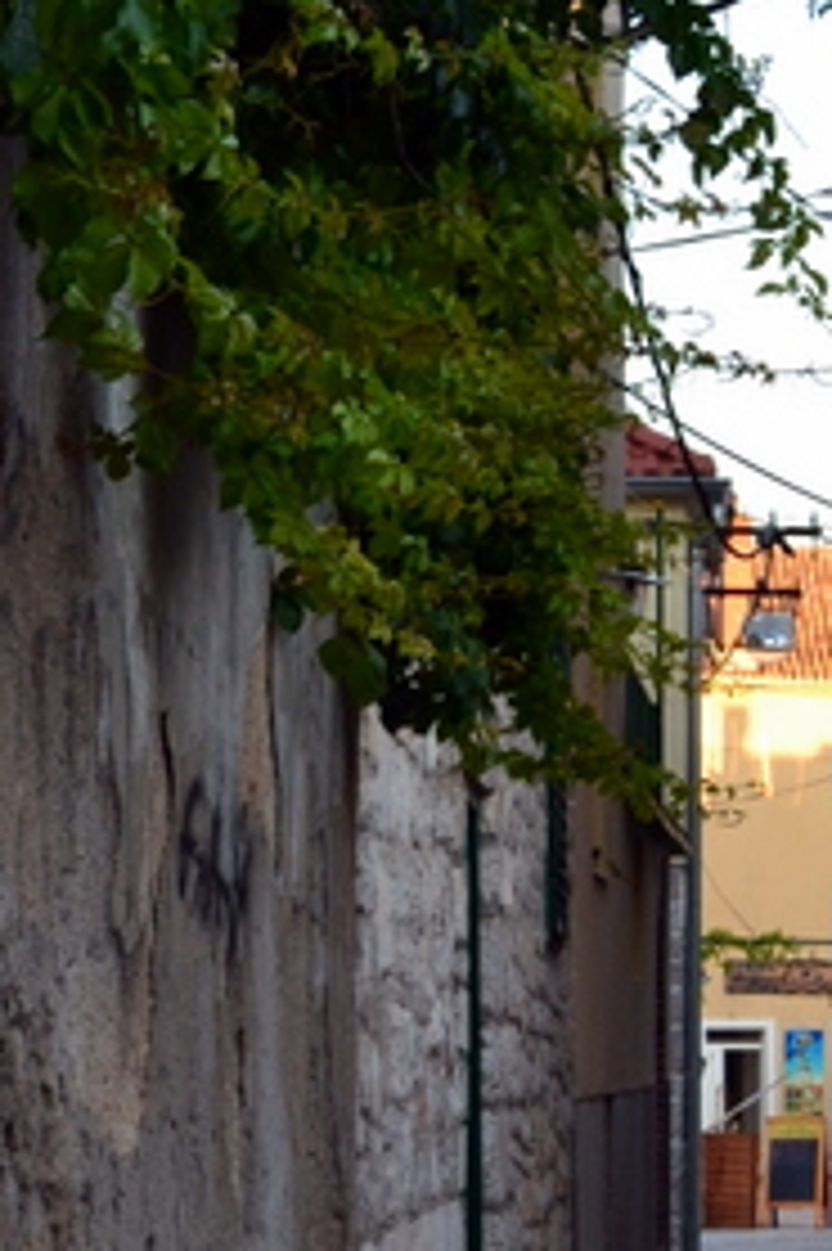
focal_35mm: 121
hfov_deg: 11.1
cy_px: 1282
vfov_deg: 16.5
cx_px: 1016
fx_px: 4200
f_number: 9
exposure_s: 1/80
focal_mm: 28
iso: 400
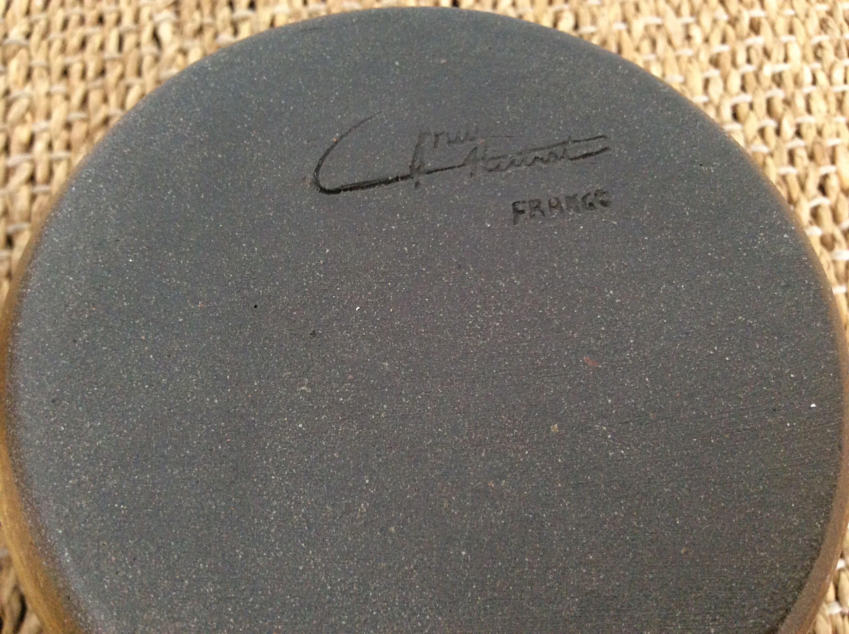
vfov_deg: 44.1
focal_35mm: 32
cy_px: 317
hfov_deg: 56.9
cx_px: 424
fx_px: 784
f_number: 2.4
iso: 200
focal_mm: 3.3
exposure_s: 1/25
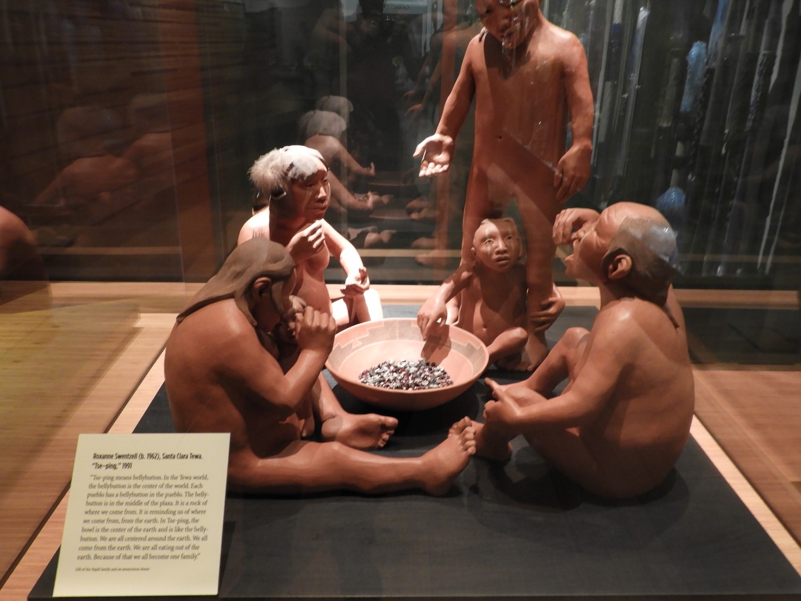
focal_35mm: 30
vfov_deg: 46.8
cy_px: 300
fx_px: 694
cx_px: 400
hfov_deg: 60.0
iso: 400
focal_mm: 5.4
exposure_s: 1/8
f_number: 3.5
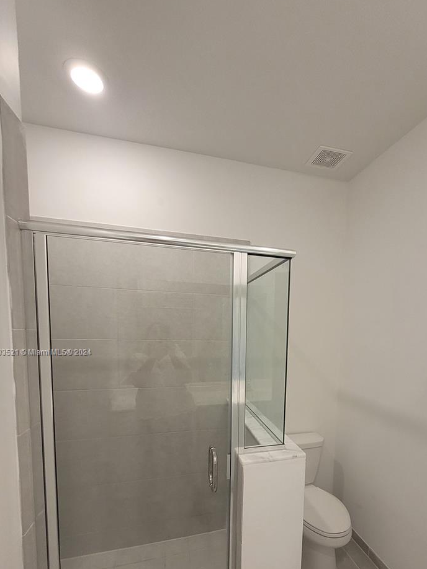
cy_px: 353
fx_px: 280
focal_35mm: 17
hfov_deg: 73.9
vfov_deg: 89.4
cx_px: 257
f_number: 2.2
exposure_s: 1/60
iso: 160
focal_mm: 1.74
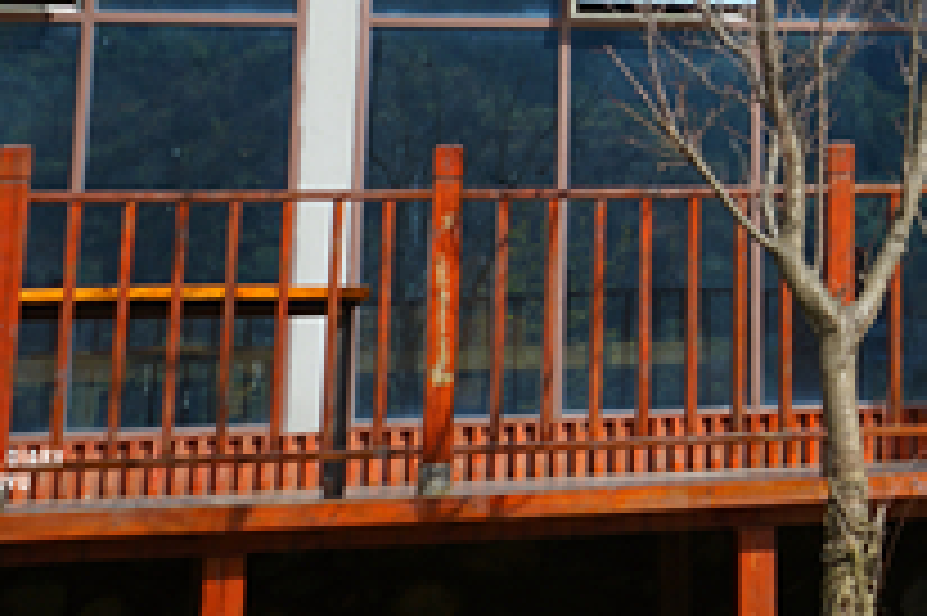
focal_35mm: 102
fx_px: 2624
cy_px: -405
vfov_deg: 12.5
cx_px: 1161
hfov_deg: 18.8
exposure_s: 1/500
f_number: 5
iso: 100
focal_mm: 28
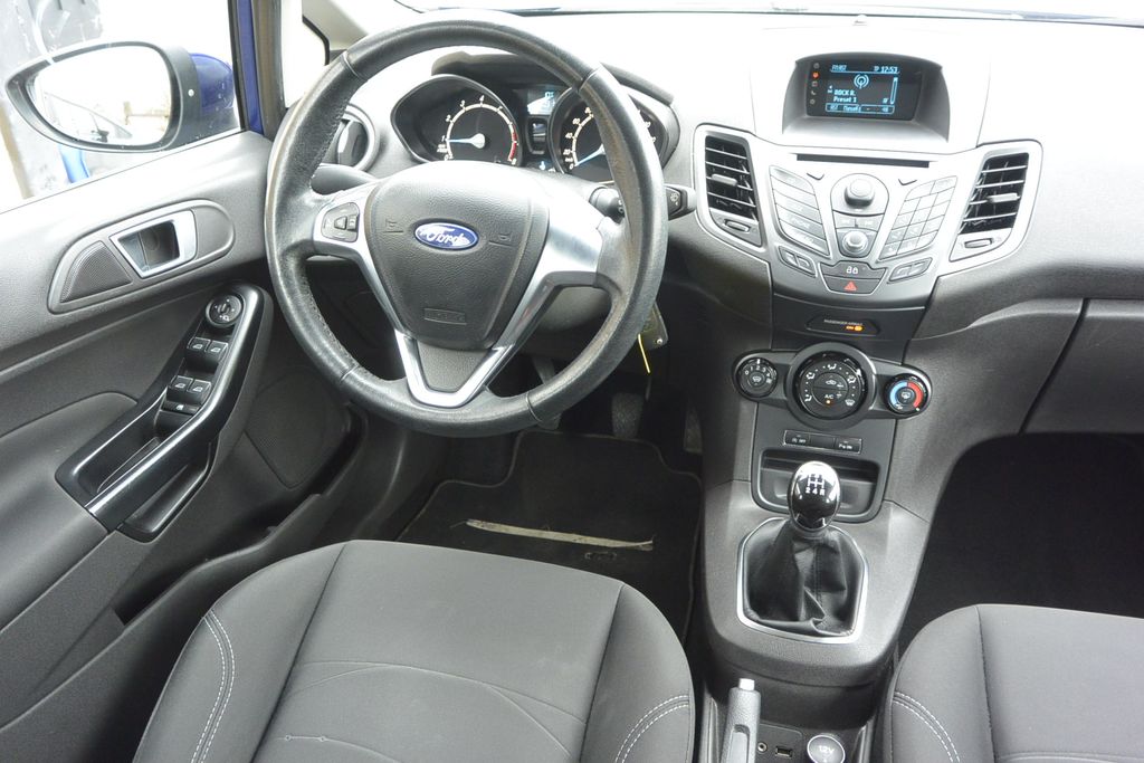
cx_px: 572
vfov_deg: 45.0
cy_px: 382
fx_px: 922
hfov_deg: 63.7
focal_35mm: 29
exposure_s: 1/60
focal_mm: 11
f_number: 3.5
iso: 500
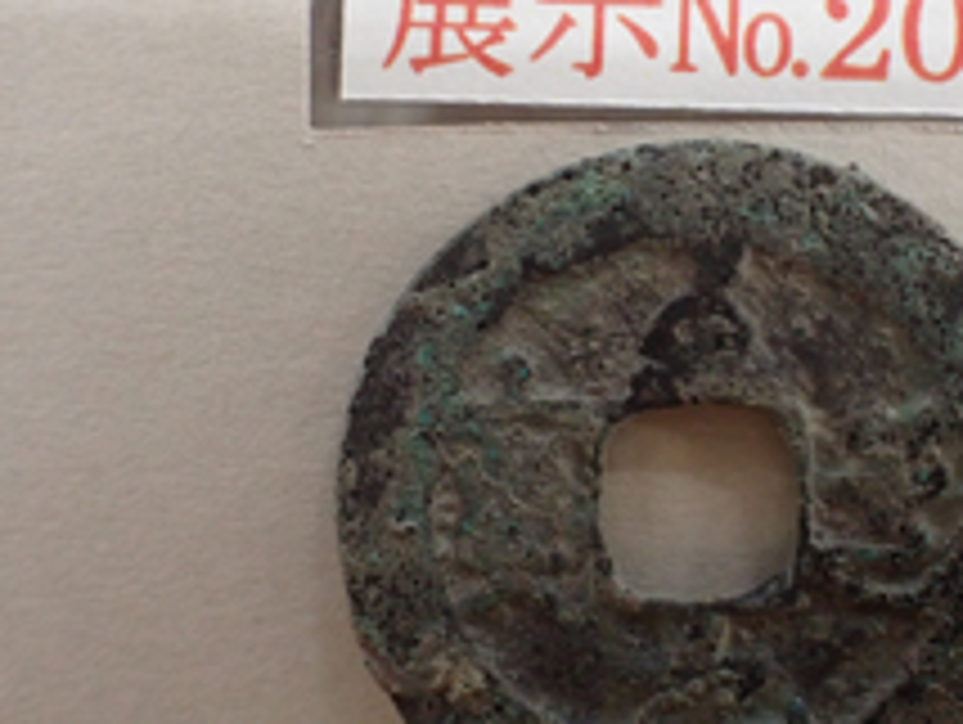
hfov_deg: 33.8
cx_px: 684
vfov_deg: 26.0
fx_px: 1560
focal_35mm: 56
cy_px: 252
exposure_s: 1/125
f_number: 2.3
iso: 800
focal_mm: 5.4
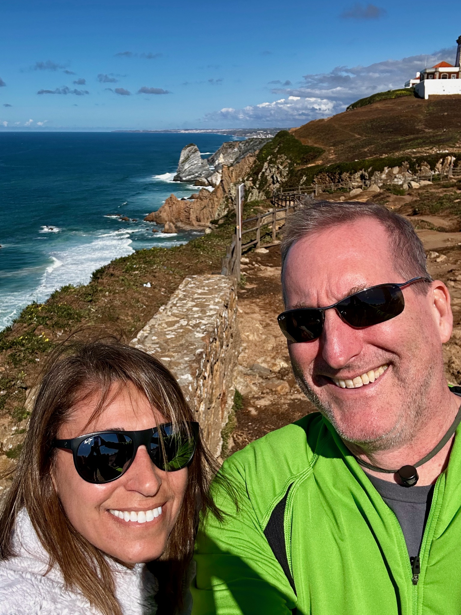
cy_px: 308
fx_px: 533
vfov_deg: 60.0
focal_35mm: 30
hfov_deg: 46.8
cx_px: 230
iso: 25
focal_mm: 2.69
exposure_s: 1/1859
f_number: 1.9
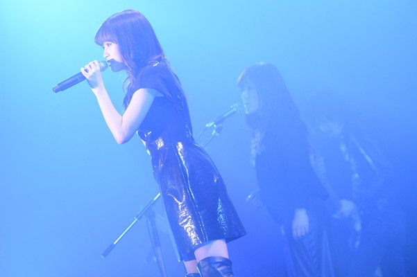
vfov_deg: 7.4
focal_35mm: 185
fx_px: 2142
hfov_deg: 11.1
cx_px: 208
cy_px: 138
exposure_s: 1/160
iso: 2500
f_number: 5
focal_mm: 185
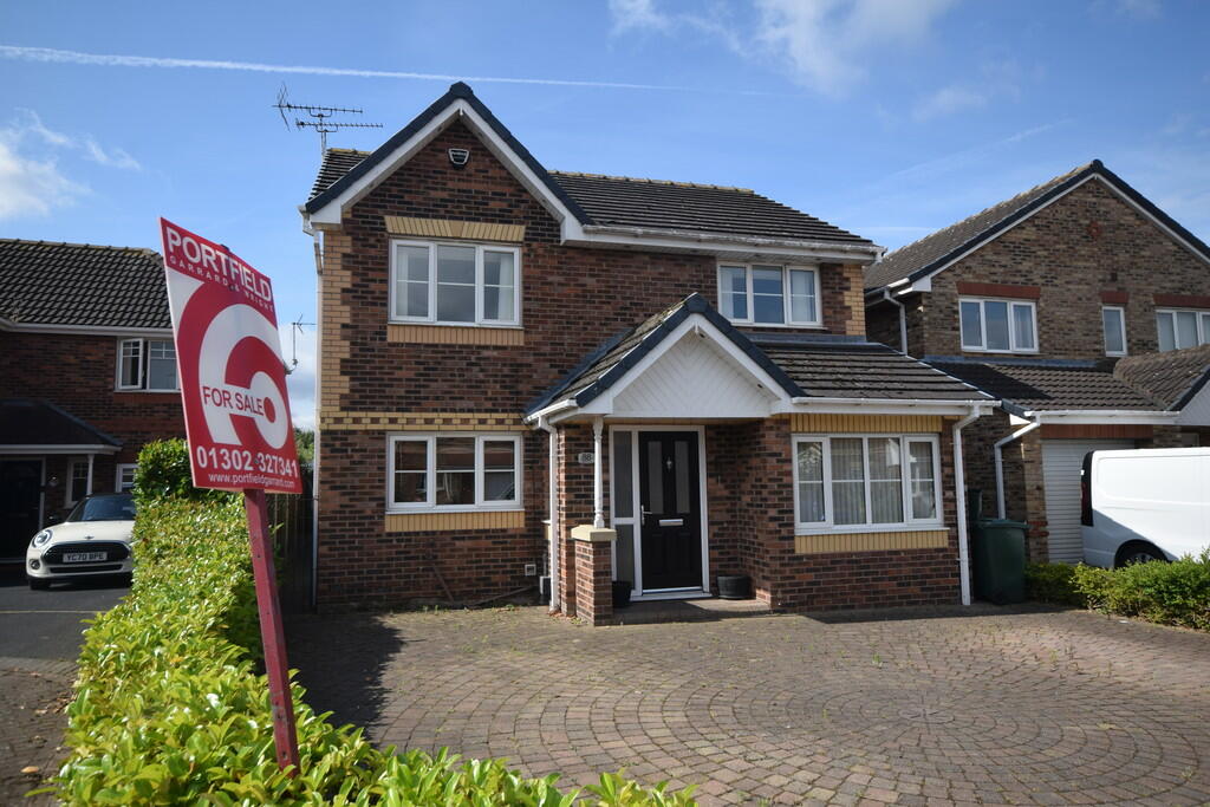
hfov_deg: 73.7
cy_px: 404
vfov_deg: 53.1
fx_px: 807
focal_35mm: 24
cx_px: 605
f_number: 8
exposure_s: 1/250
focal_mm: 16
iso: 100
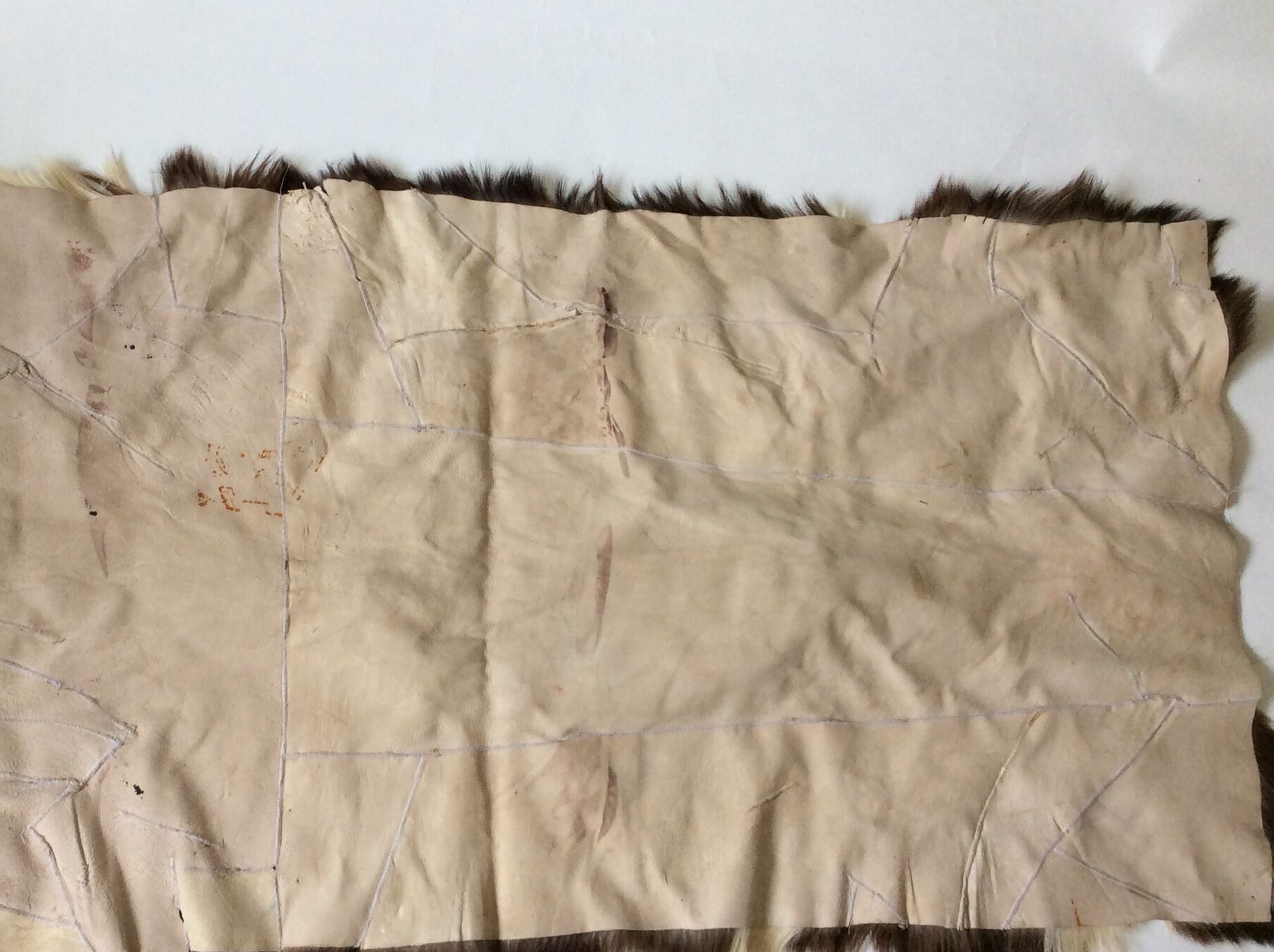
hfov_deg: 40.7
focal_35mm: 46
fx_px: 1691
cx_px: 412
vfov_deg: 31.4
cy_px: 523
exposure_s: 1/100
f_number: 2.4
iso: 64
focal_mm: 3.3
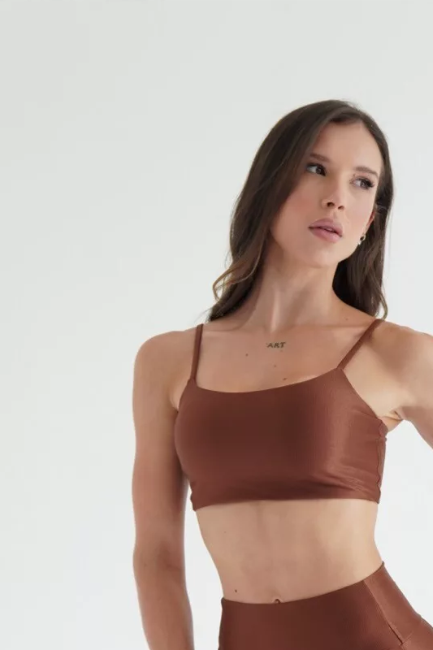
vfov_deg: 27.5
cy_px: 518
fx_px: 1299
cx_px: 306
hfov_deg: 18.8
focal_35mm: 72
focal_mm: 30
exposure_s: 1/100
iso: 125
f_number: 4.5
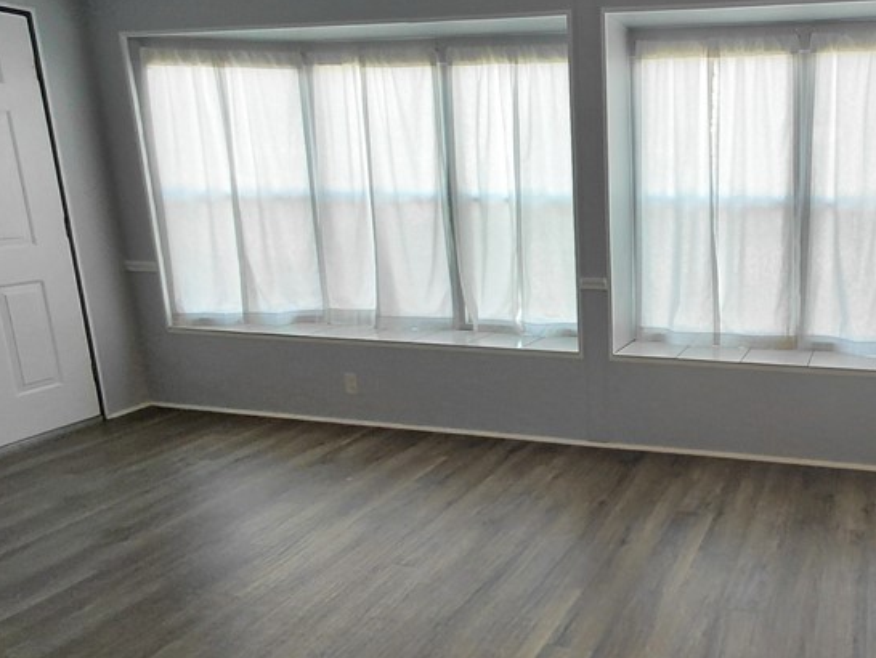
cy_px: 350
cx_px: 700
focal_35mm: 30
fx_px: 760
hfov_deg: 55.7
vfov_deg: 46.8
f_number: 2.2
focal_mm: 1.64
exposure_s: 1/60
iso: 80
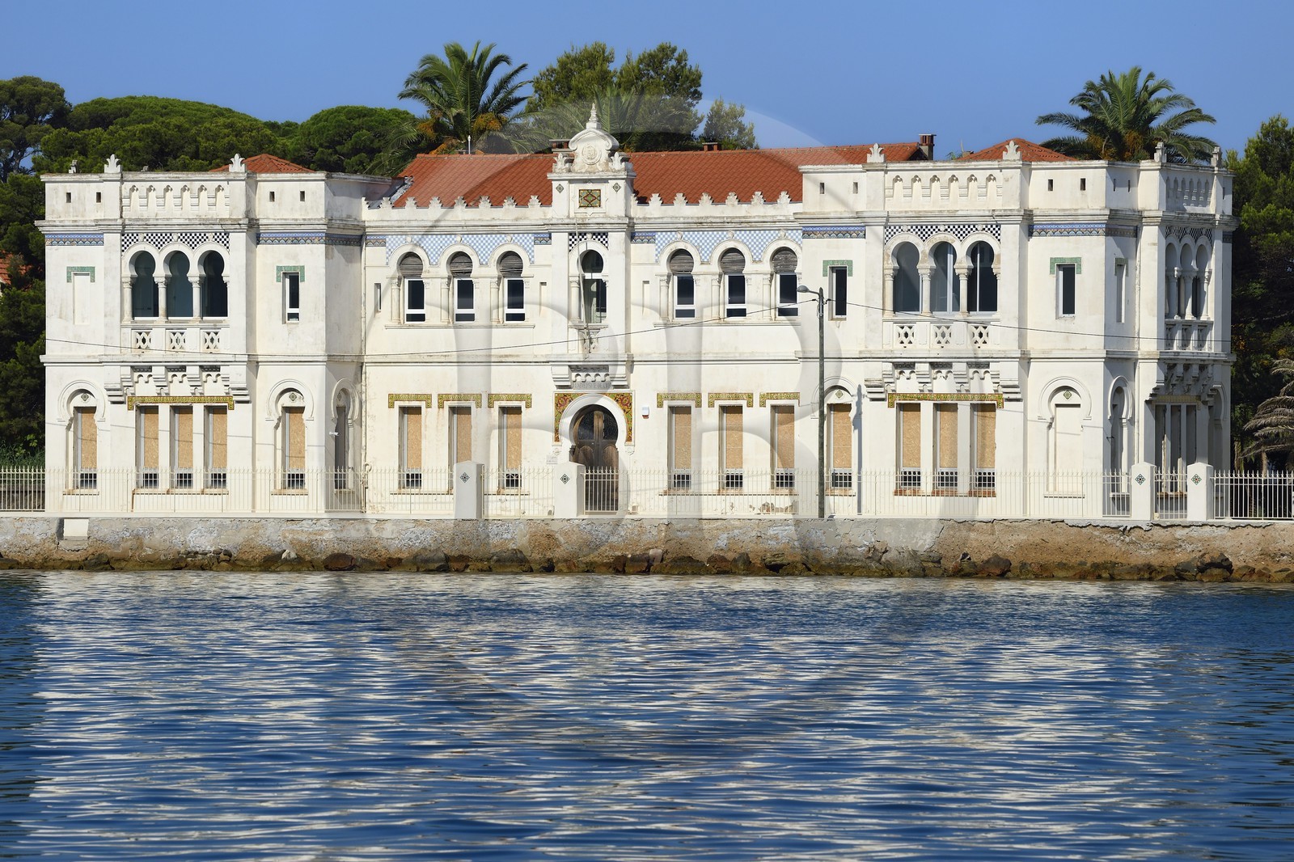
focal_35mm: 200
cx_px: 647
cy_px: 431
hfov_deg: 10.3
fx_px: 7187
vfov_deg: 6.9
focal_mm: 200
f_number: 10
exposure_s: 1/640
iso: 200
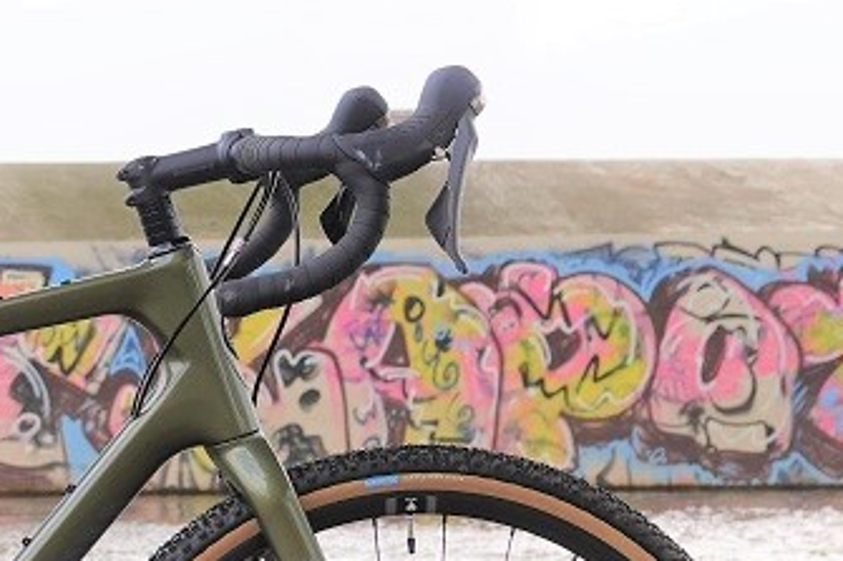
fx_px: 3651
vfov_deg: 8.7
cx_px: -154
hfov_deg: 12.9
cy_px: 536
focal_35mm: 156
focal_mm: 21.32
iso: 100
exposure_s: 1/250
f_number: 4
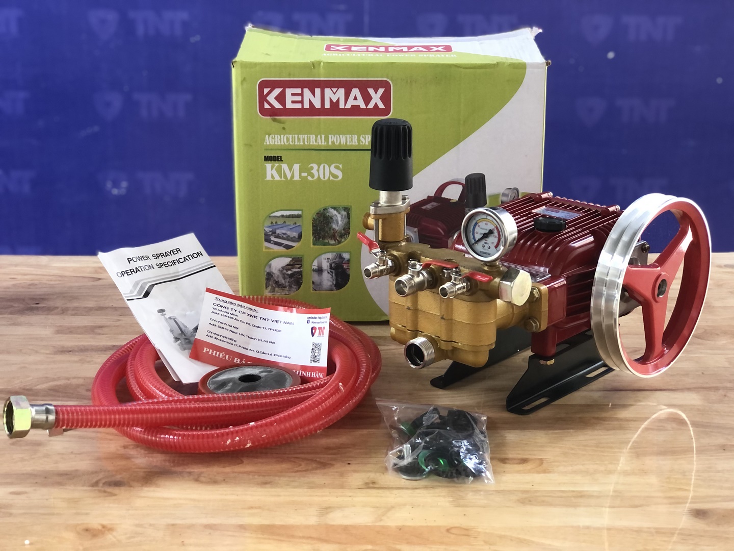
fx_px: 1209
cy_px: 276
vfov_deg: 25.7
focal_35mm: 57
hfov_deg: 33.8
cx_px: 367
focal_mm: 6.6
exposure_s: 1/30
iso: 50
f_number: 2.8
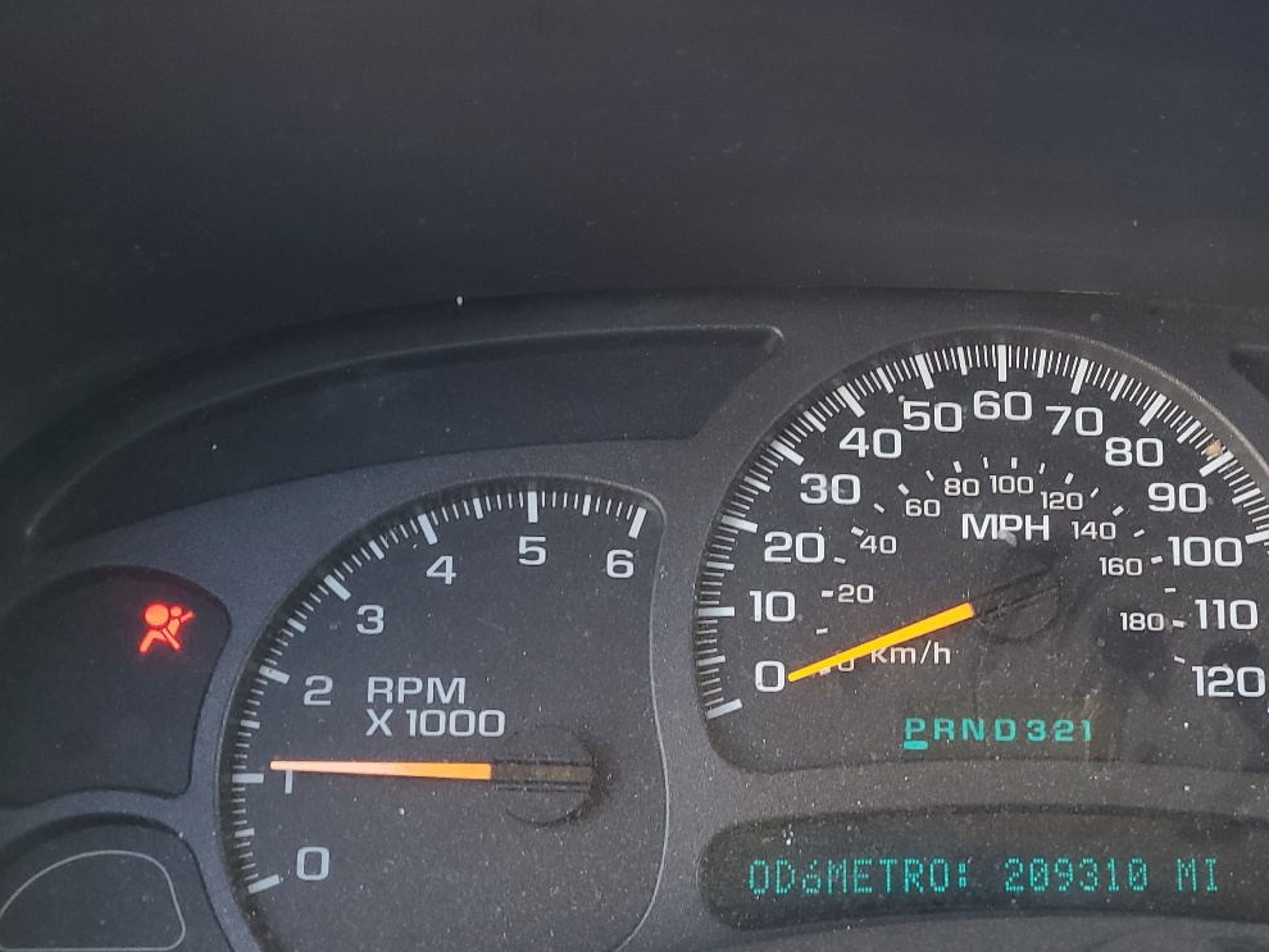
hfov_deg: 43.1
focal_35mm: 42
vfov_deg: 33.6
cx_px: 977
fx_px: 1540
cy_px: 729
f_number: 1.5
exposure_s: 1/60.2
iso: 63
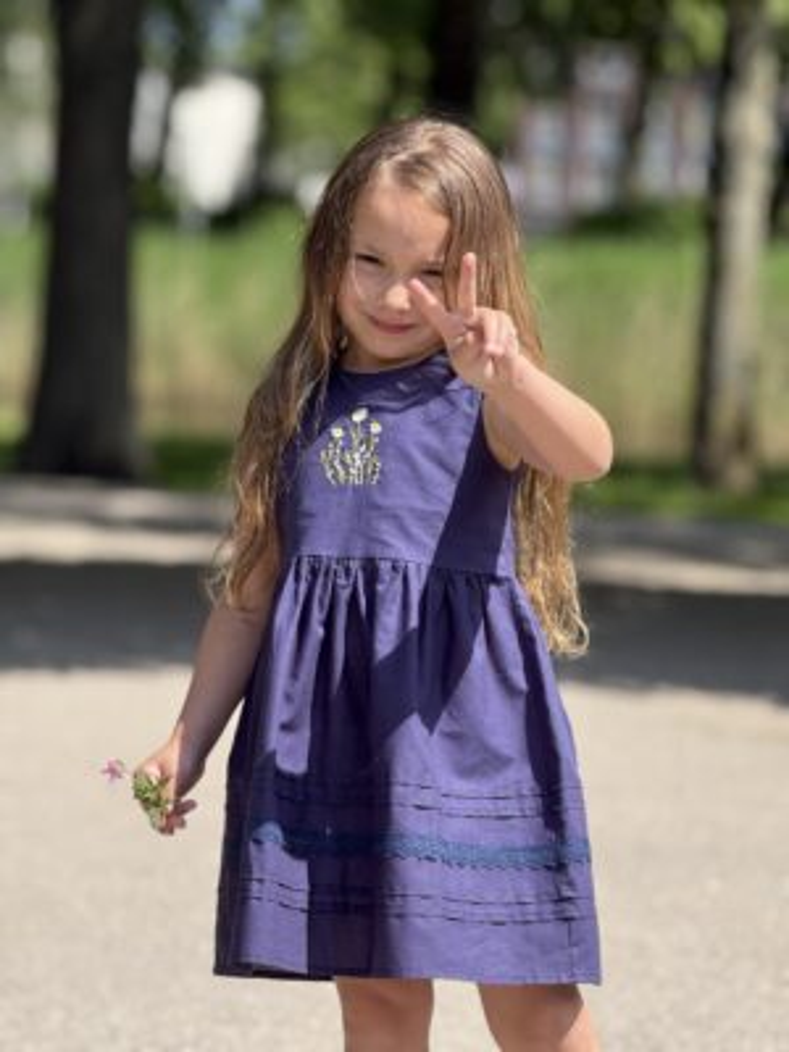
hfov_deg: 12.3
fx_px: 3647
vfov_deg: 16.4
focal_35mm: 120
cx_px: 394
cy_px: 526
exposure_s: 1/661
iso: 64
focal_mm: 15.66
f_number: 2.8
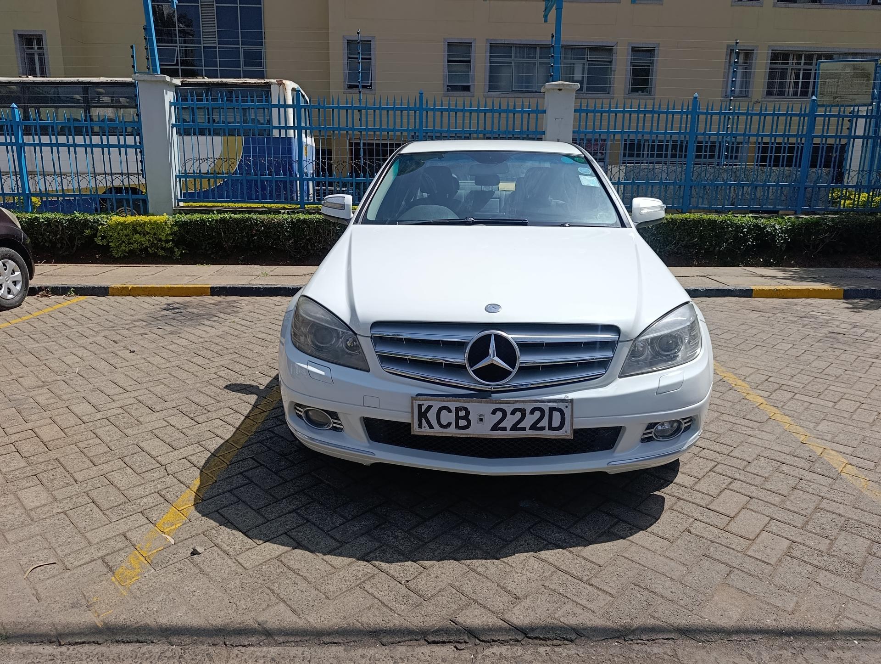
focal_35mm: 23
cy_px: 332
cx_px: 440
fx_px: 586
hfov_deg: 73.8
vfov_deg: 59.0
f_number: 1.65
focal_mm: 6.11
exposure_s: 1/900
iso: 53
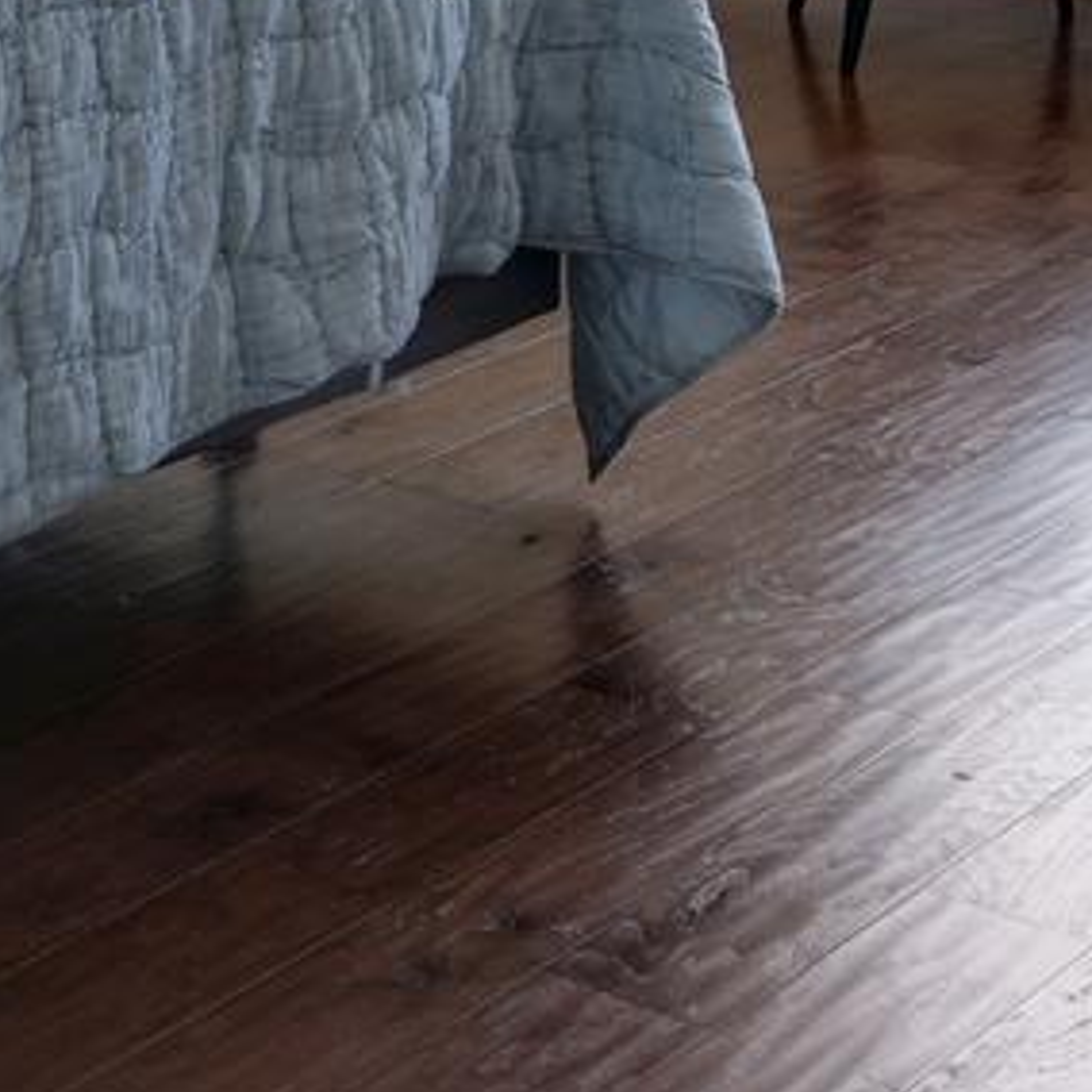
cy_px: -321
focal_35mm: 98
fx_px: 3498
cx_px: -654
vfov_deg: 16.8
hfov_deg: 15.9
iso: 100
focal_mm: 16
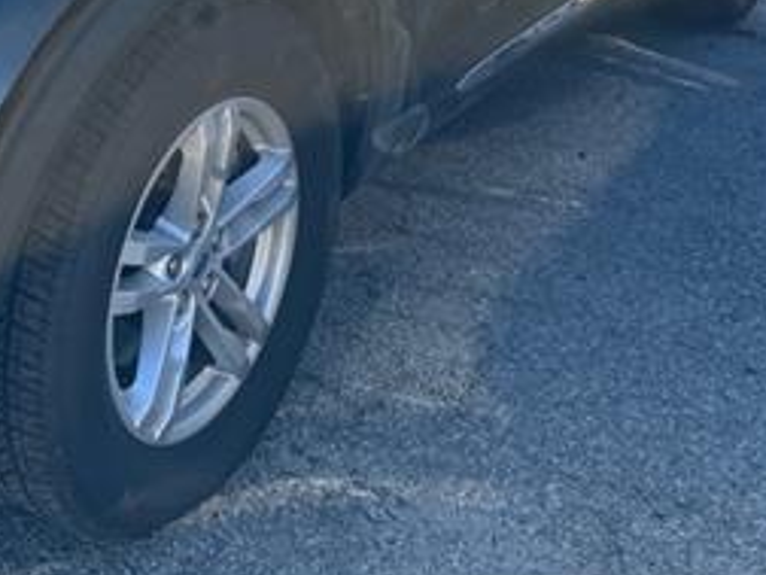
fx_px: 1350
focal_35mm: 61
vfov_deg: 22.6
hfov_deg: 29.3
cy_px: -67
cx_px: -21
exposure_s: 1/1215
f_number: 1.78
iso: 80
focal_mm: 6.76
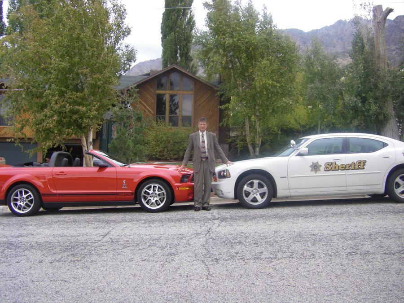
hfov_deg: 49.0
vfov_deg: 37.7
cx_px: 202
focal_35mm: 38
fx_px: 443
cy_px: 152
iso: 64
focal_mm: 6.3
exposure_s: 1/125
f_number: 3.5
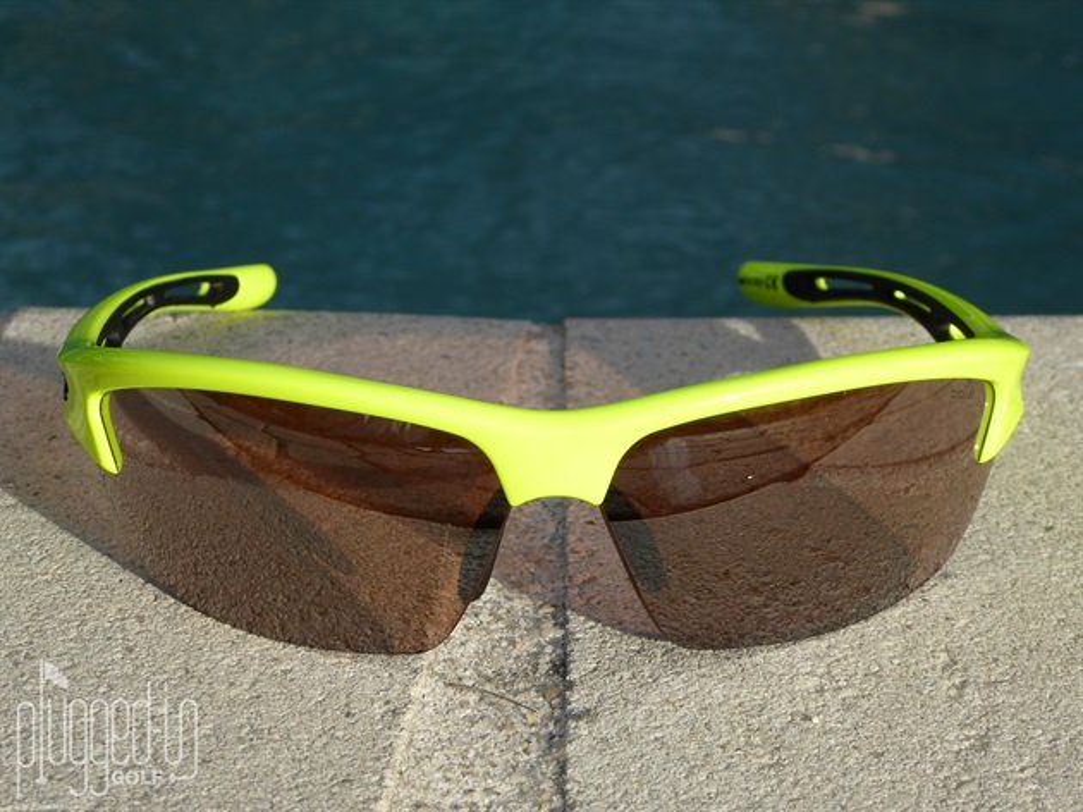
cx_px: 542
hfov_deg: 16.8
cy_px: 406
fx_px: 3659
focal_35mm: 117
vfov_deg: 12.7
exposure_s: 1/200
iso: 80
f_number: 5.1
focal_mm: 19
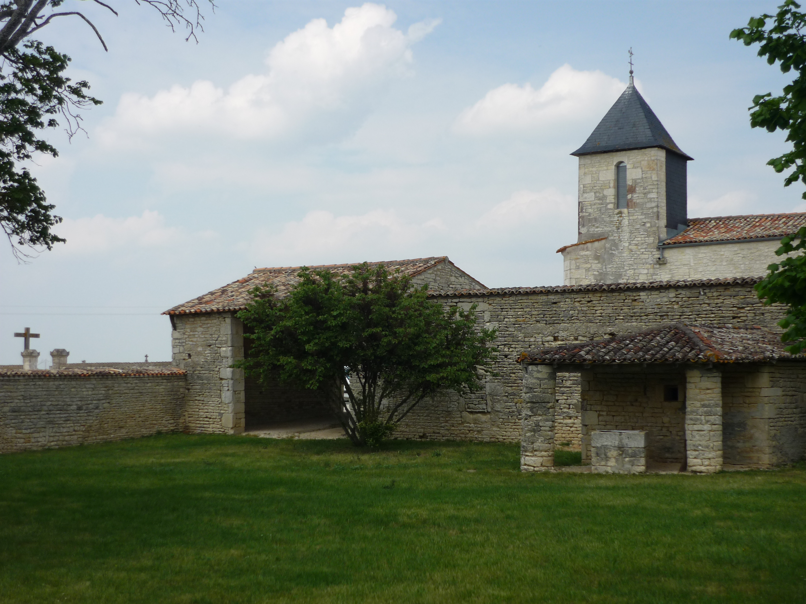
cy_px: 302
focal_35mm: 51
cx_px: 403
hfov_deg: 37.5
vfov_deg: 28.6
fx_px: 1187
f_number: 9
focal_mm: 8.4
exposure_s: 1/160
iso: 100
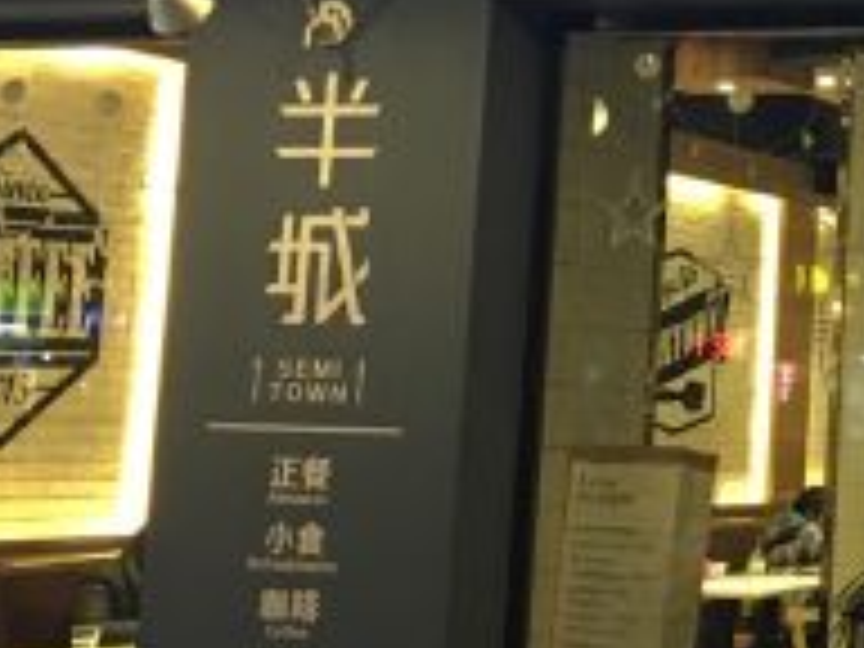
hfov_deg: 17.3
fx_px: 2646
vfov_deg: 13.8
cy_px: 43
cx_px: 1156
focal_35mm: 106
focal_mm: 4.15
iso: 200
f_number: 2.2
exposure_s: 1/20
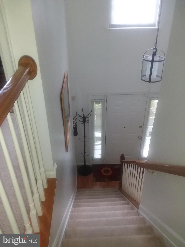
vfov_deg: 61.6
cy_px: 124
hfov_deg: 48.3
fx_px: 207
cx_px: 92
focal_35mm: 29
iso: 125
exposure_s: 1/30
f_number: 1.9
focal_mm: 2.47
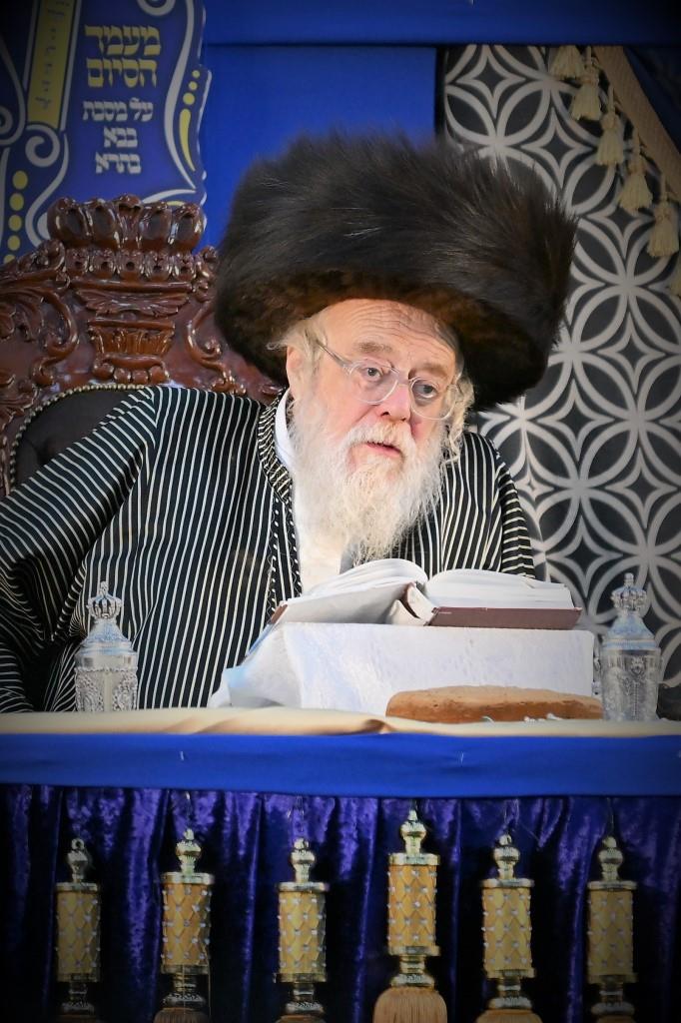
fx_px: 8518
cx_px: 340
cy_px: 512
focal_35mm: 300
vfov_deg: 6.9
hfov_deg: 4.6
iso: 400
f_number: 2.8
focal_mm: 200
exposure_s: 1/320
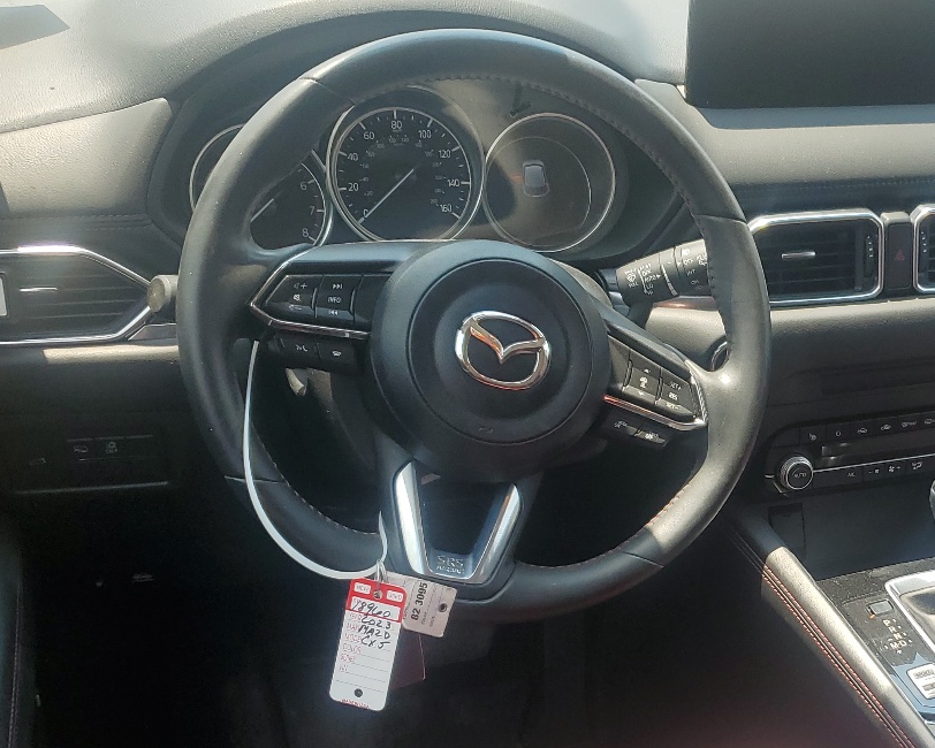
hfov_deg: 35.1
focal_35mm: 50
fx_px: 1384
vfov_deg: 29.6
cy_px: 601
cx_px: 844
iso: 50
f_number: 1.5
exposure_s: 1/556
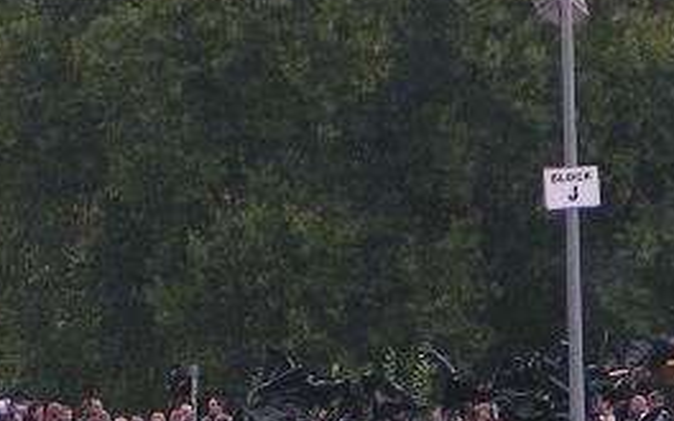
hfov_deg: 5.0
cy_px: 357
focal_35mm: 420
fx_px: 7715
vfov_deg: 3.1
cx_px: 408
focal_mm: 20
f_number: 3.5
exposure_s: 1/200
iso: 80
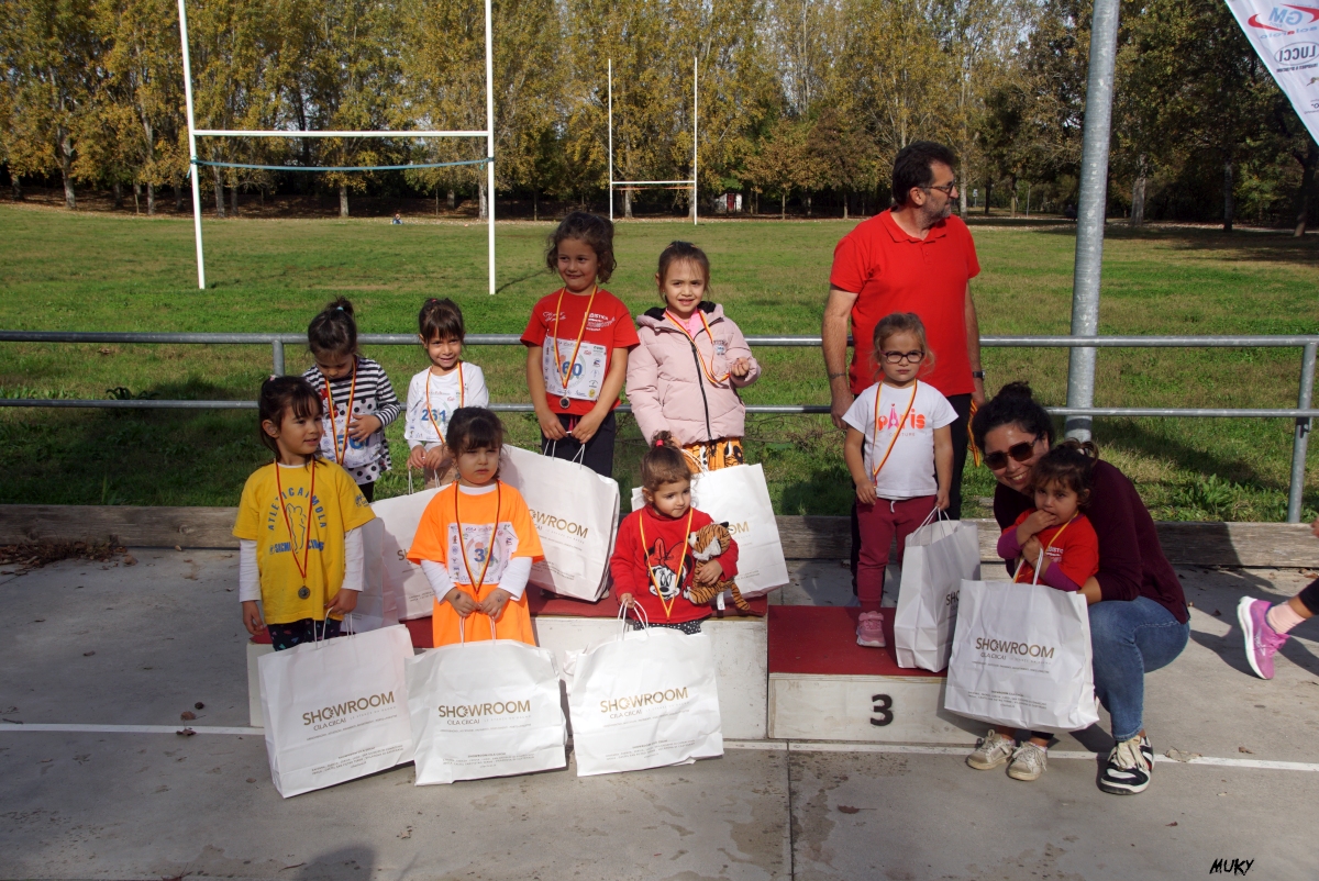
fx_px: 1320
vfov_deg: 36.9
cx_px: 660
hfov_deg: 53.1
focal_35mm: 36
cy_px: 440
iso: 100
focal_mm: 24
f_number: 8
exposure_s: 1/320
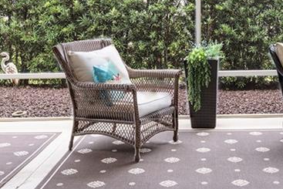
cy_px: -5
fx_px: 480
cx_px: 197
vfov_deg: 21.4
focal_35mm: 61
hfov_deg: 32.5
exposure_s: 1/4
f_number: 8
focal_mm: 14
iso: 320
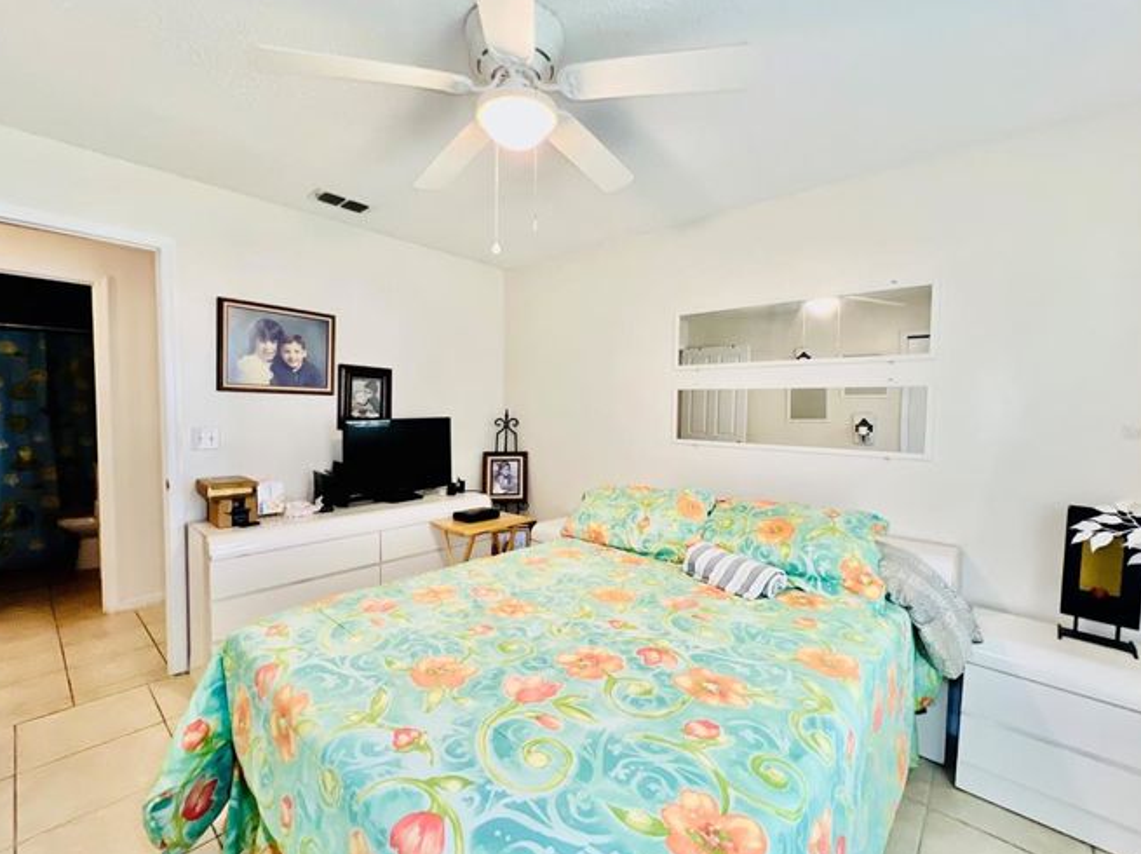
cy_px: 432
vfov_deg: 85.6
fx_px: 461
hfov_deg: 102.1
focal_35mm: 14
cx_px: 581
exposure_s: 1/60
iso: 250
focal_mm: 1.57
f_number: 1.8
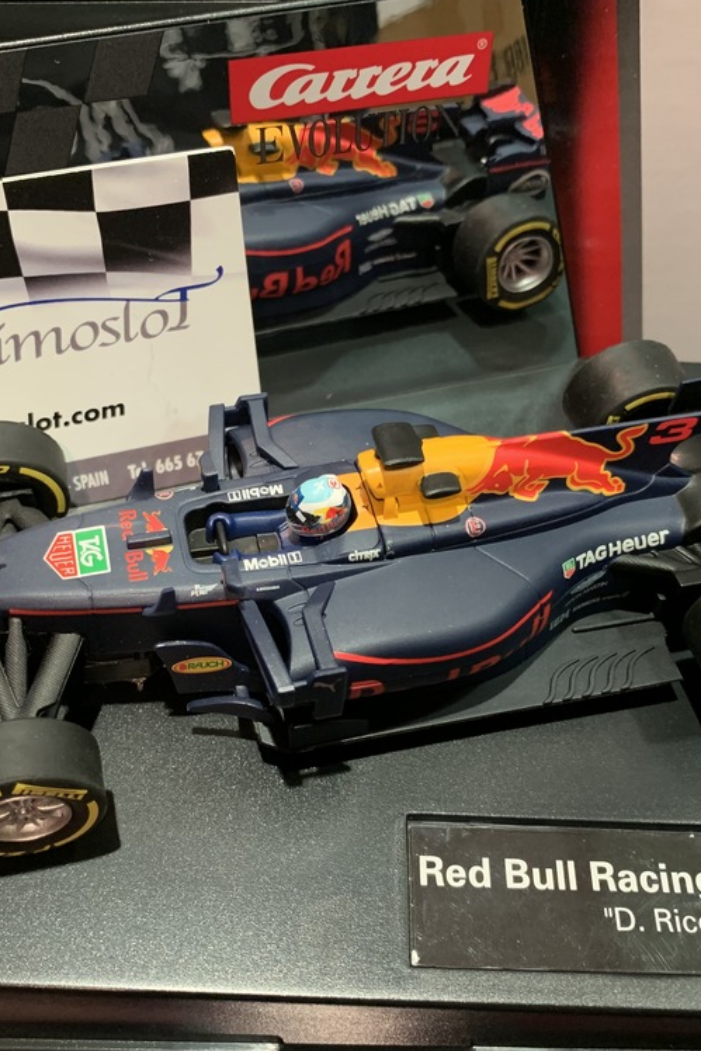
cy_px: 521
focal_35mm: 37
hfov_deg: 35.9
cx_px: 327
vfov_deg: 51.9
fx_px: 1080
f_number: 1.8
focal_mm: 4.25
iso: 250
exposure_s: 1/50
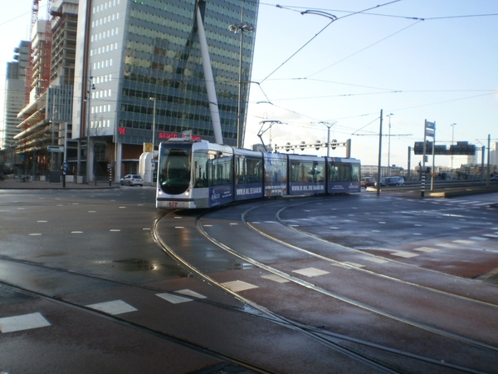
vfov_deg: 39.7
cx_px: 249
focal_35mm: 36
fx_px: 518
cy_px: 187
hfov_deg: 51.4
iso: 100
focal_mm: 6.3
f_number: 4.6
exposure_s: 1/250
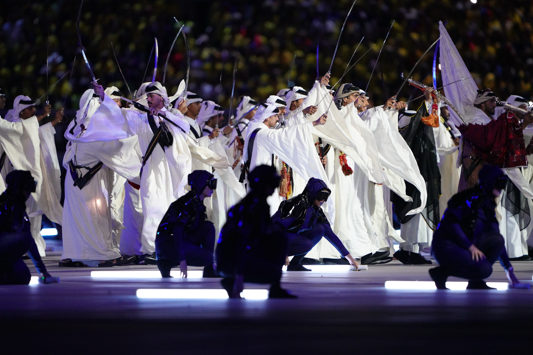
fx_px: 5922
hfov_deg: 5.2
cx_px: 266
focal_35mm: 400
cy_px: 178
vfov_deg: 3.4
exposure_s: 1/320
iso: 4000
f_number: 2.8
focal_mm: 400
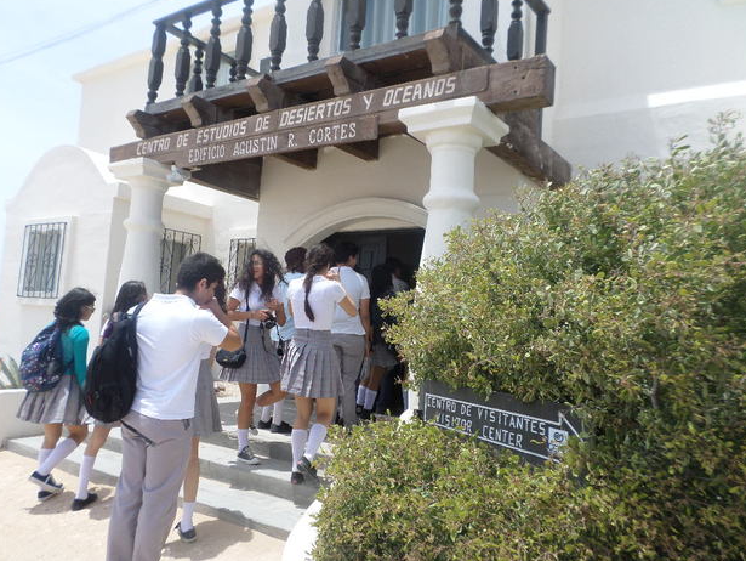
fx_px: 561
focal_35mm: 26
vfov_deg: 53.1
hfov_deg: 67.3
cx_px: 375
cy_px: 283
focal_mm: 4.5
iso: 80
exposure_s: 1/1500
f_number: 2.5
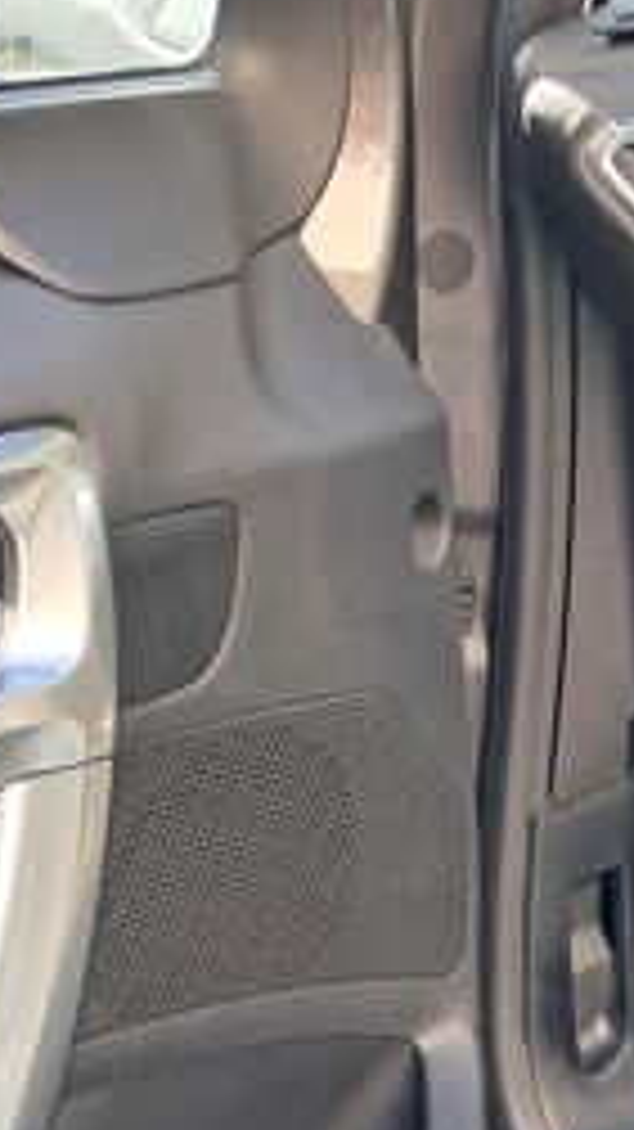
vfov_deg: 26.8
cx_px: 976
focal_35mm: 75
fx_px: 2244
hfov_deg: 14.8
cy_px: 1116
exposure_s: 1/60
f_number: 1.8
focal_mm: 4
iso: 50
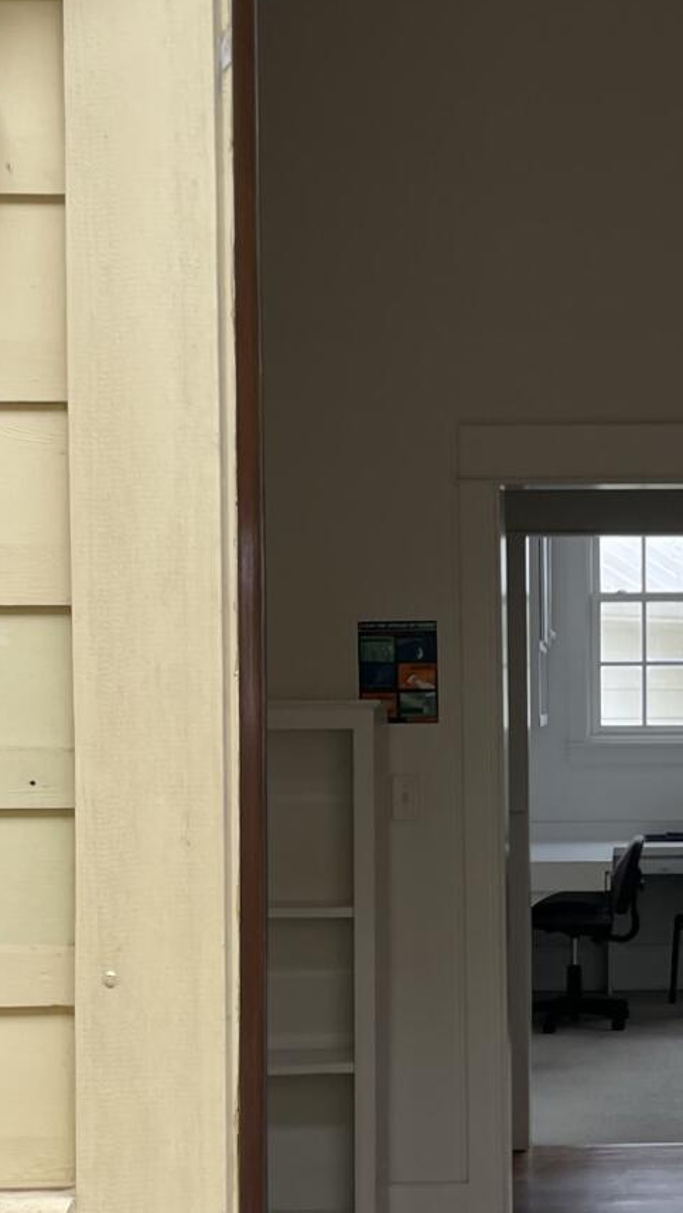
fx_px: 2124
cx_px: 660
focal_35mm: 66
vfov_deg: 31.8
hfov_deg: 17.9
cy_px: 738
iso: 32
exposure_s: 1/647
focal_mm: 4.2
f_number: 1.6
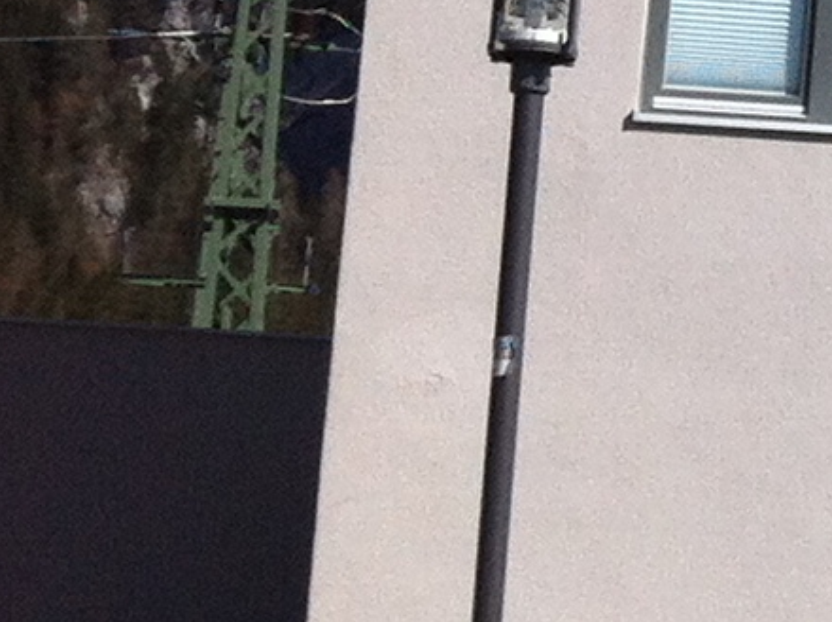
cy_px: -85
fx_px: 4946
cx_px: 2367
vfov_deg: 7.2
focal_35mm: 206
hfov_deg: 8.3
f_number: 2.8
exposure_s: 1/2742
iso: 80
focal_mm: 3.85
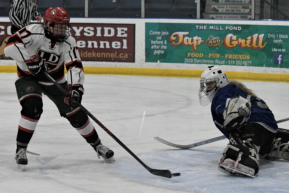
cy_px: 96
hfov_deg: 19.5
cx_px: 144
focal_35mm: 105
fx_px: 843
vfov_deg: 13.0
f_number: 4
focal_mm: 70
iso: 3600
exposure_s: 1/1000
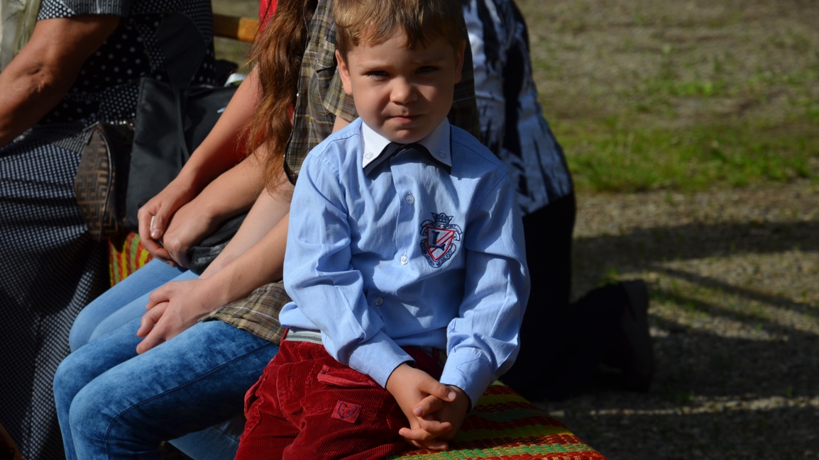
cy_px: 213
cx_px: 410
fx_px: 3594
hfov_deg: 13.0
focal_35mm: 166
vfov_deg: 7.3
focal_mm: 105
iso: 200
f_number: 7.1
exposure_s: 1/800
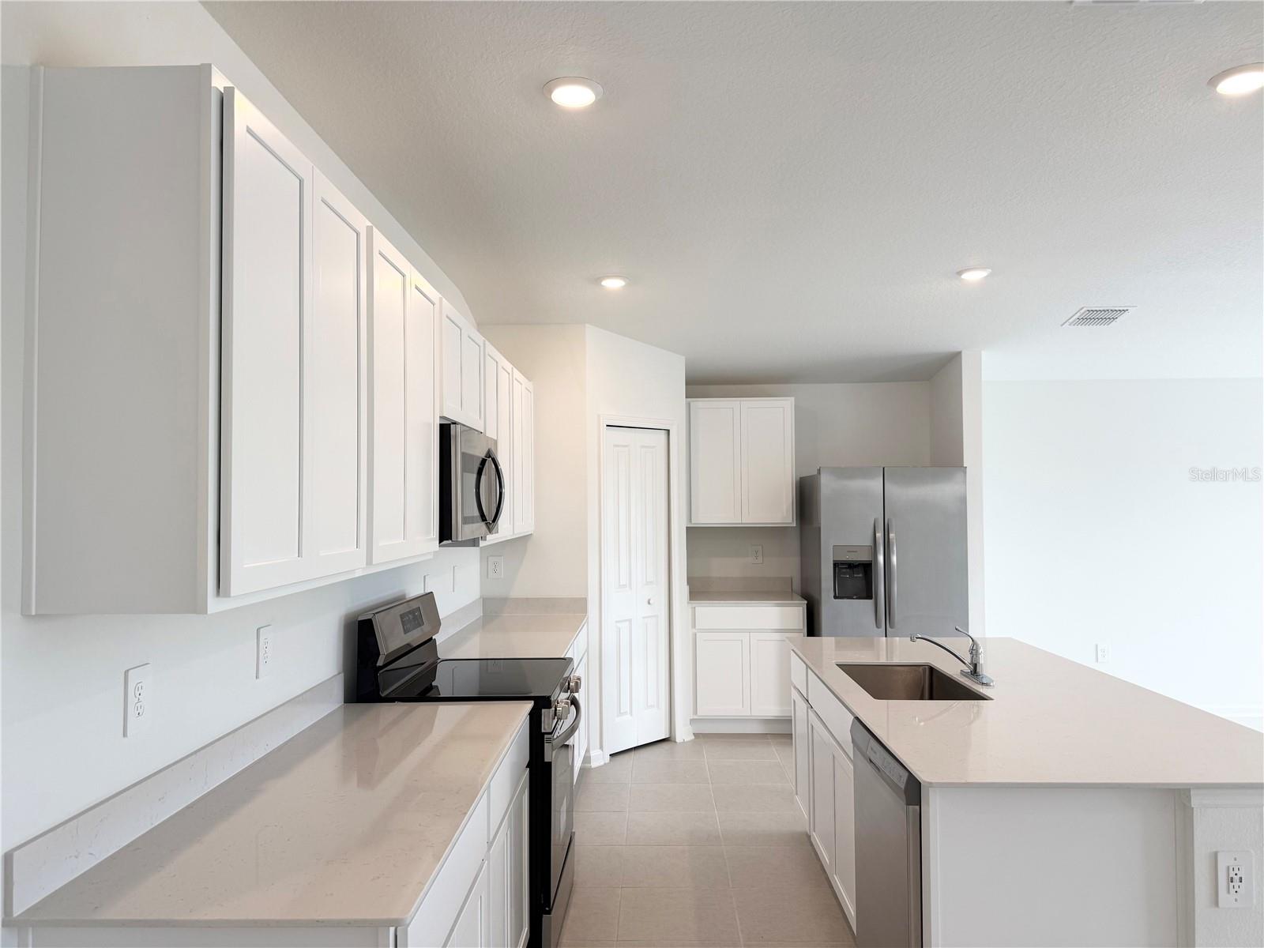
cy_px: 474
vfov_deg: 56.8
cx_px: 632
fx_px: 876
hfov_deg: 71.6
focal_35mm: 24
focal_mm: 6.76
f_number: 1.78
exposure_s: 1/139
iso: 50
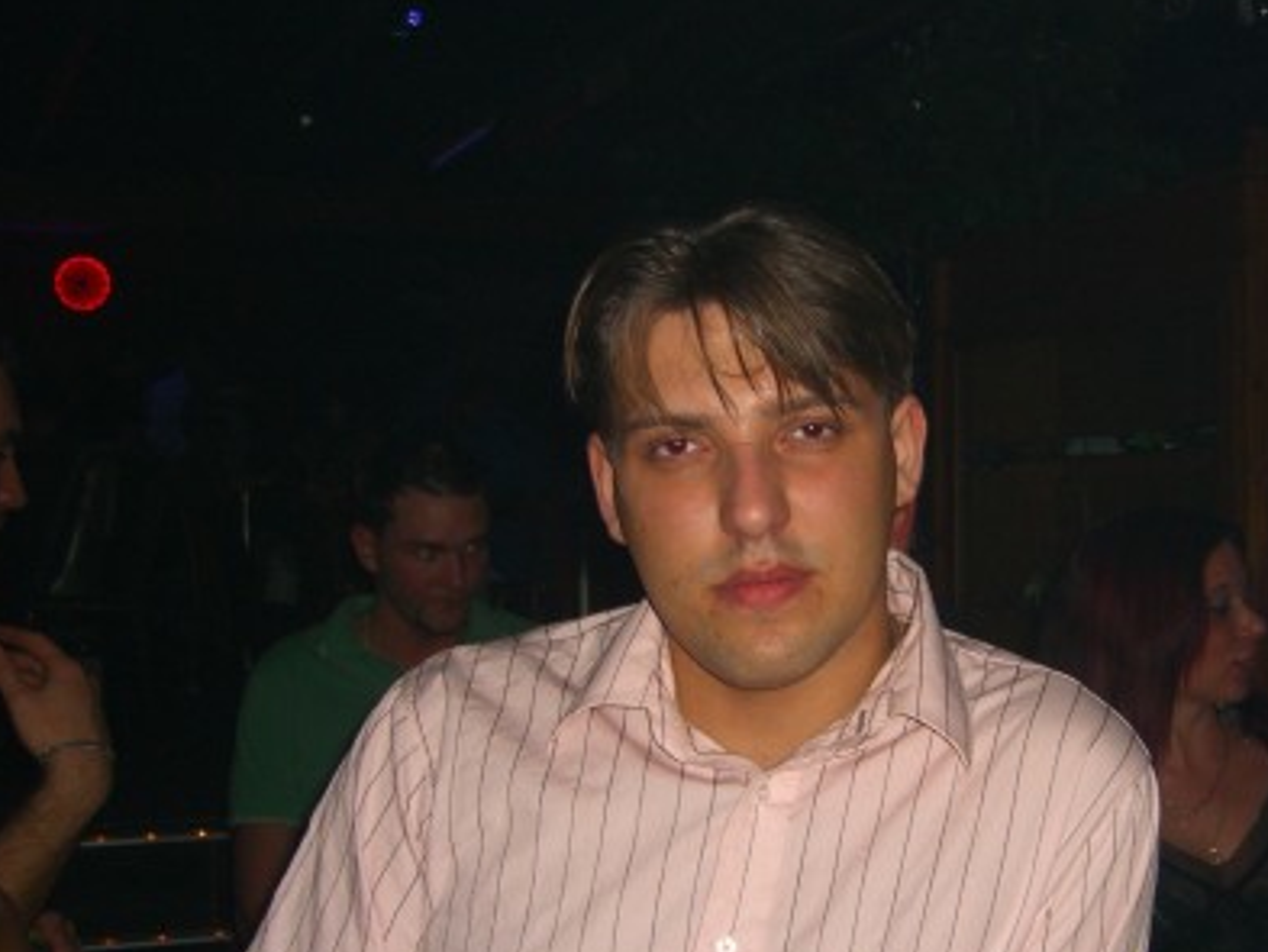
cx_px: 894
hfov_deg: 32.8
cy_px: 639
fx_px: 2125
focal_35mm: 58
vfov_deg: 25.1
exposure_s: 1/60
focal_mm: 7.9
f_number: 2.8
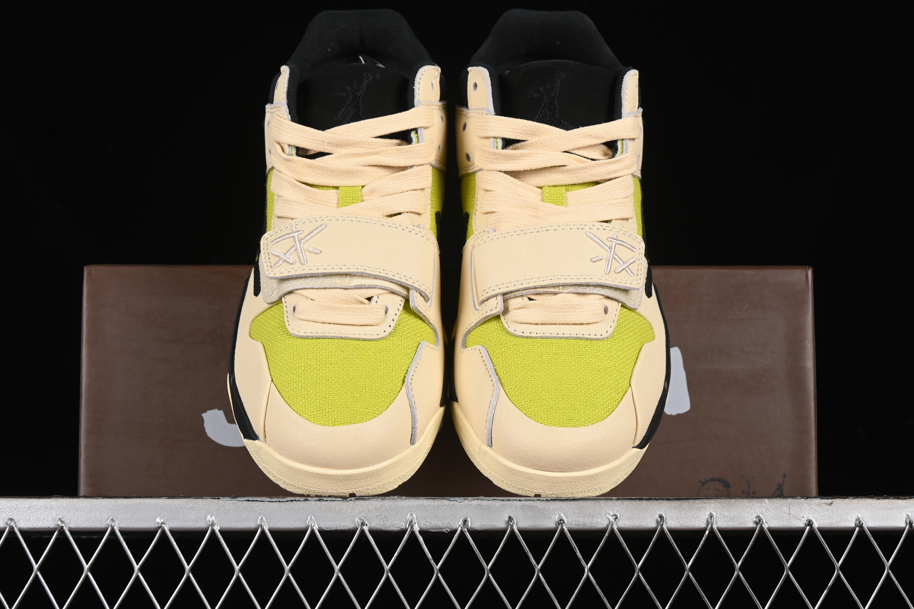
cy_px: 304
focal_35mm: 75
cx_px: 457
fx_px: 1904
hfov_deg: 27.0
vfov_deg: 18.2
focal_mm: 50
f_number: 8
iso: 160
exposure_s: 1/80
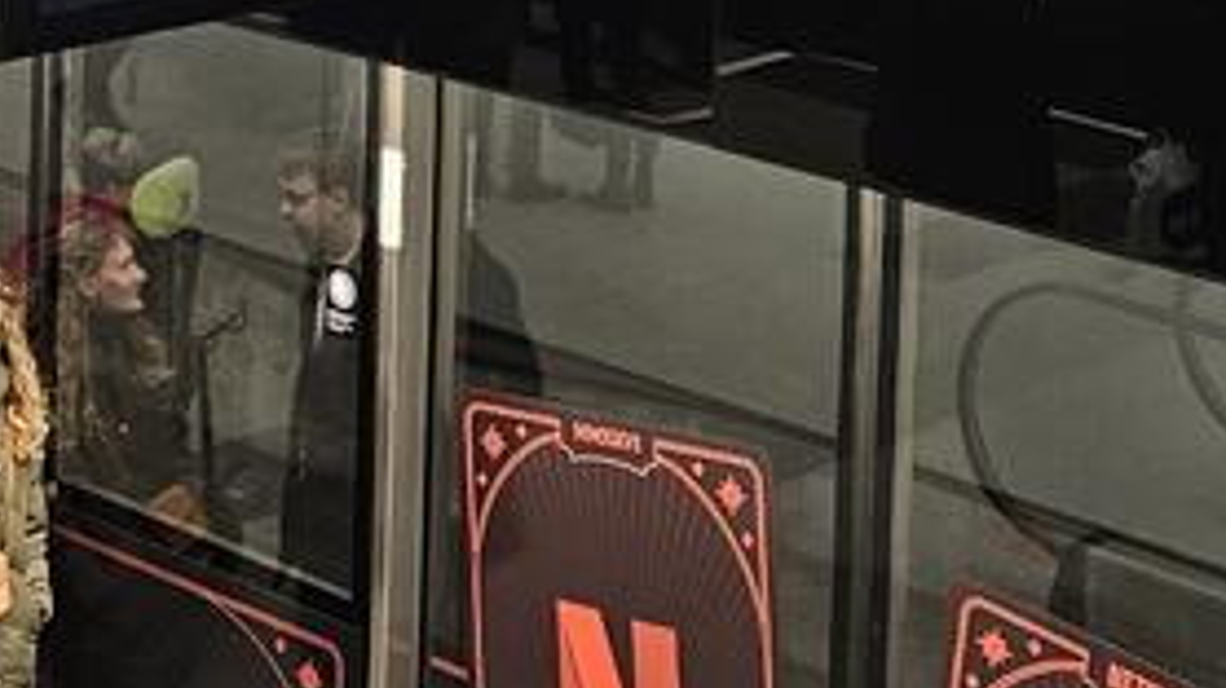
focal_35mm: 104
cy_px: -437
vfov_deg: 11.0
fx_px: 3379
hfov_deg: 20.4
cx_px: 348
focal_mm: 5.4
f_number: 1.8
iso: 400
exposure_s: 1/100
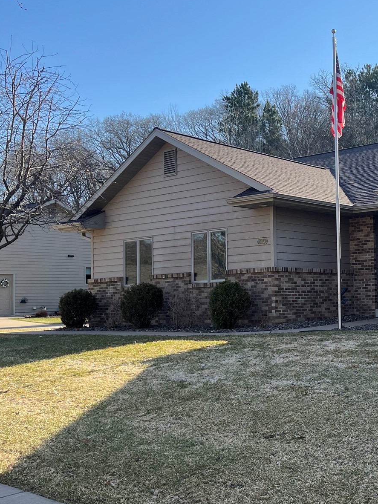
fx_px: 655
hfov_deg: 29.8
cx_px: 386
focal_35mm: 45
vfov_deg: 42.1
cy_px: 267
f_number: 1.6
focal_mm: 5.1
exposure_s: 1/1129
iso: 50
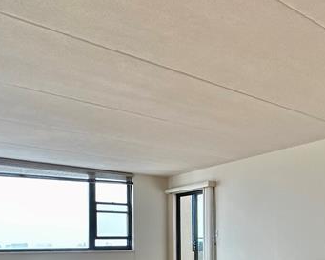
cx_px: 309
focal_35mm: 41
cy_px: 240
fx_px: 394
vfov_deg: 34.2
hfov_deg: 40.4
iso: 160
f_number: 2.2
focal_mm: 2.22
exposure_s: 1/120
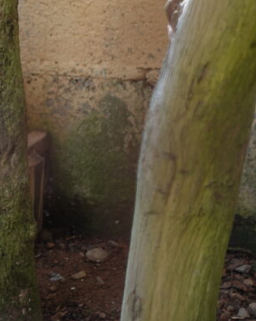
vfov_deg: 13.9
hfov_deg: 10.9
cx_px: -88
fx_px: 1307
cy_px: 91
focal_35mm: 138
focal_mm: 21.08
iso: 125
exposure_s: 1/60
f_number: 2.8
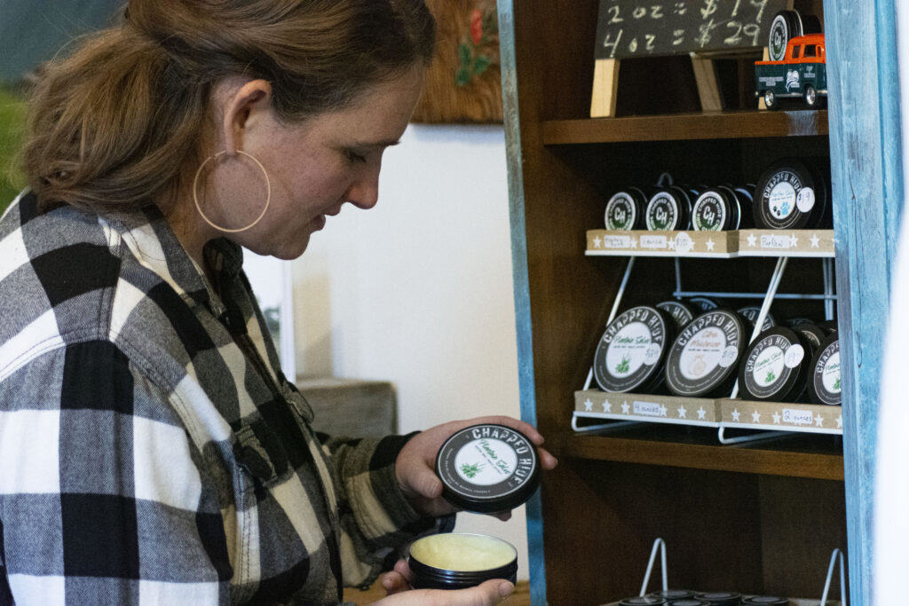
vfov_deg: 13.0
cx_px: 454
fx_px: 2651
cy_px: 303
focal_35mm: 105
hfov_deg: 19.5
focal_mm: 70
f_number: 4
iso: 6400
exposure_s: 1/250
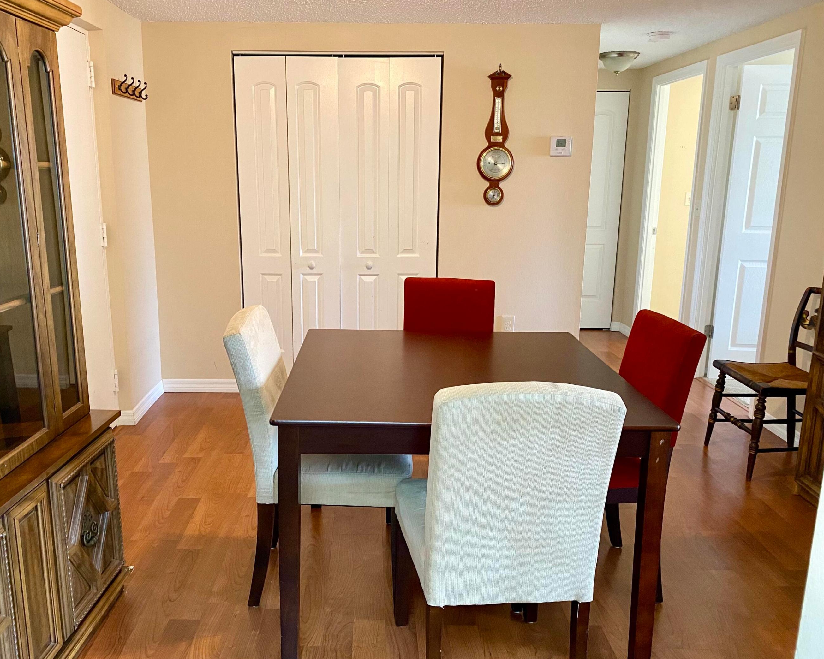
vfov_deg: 51.5
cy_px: 324
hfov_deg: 62.1
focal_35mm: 28
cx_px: 370
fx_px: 683
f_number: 1.8
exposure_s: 1/60
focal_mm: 4.25
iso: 400
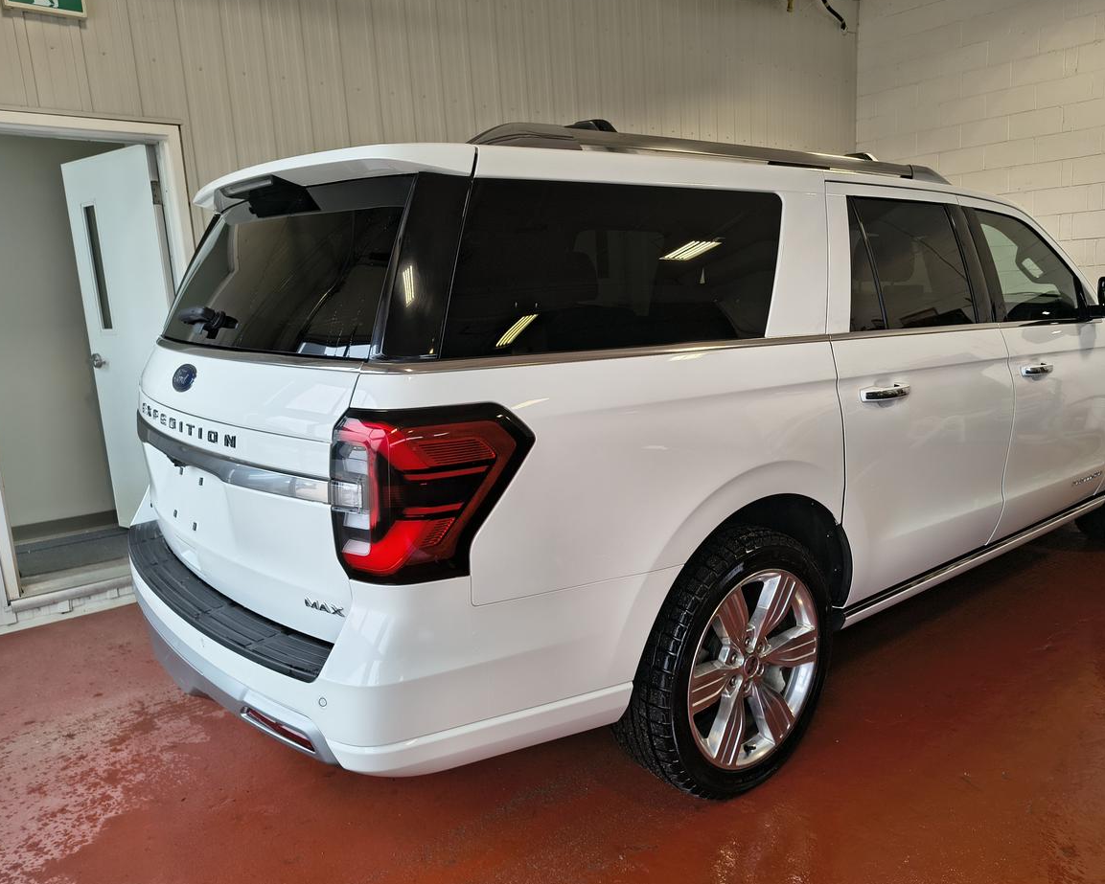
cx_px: 603
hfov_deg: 65.9
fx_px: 851
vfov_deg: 55.0
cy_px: 446
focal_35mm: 26
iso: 100
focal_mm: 5.56
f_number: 1.8
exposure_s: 1/184
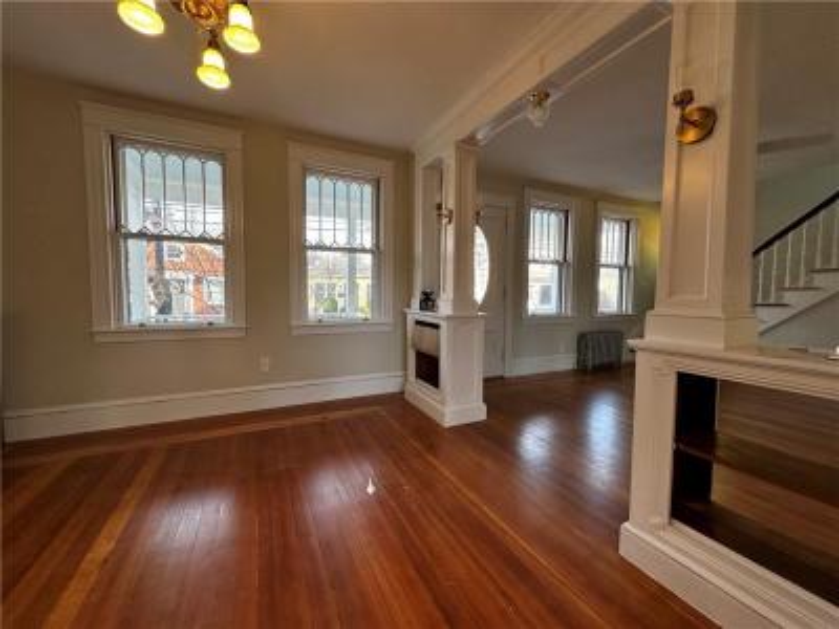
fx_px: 339
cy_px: 314
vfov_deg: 85.7
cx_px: 420
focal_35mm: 14
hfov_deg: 102.1
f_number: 2.2
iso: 160
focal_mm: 2.22
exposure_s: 1/120
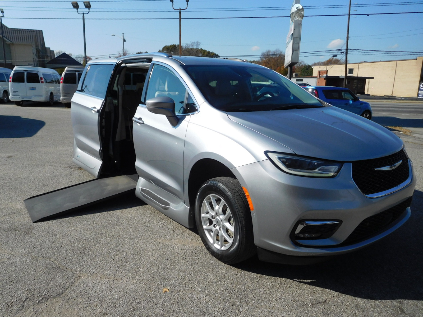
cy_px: 158
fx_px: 305
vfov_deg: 54.9
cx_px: 212
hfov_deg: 69.4
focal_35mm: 25
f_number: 6.8
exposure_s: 1/640
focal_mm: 4.5
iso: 125
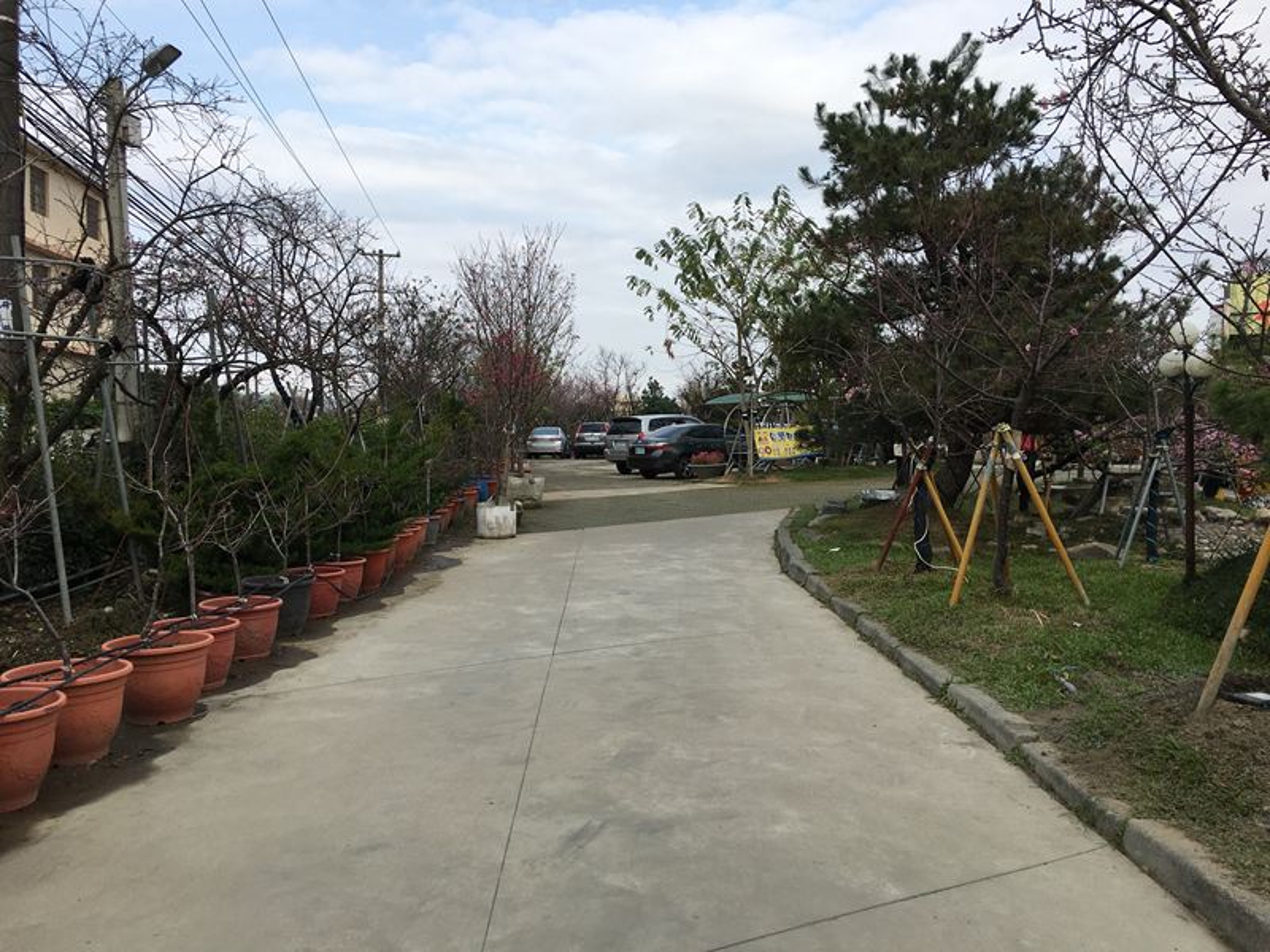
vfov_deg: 48.2
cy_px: 476
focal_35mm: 29
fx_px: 1064
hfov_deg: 61.7
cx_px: 635
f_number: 2.2
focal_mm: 4.15
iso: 25
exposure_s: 1/1221
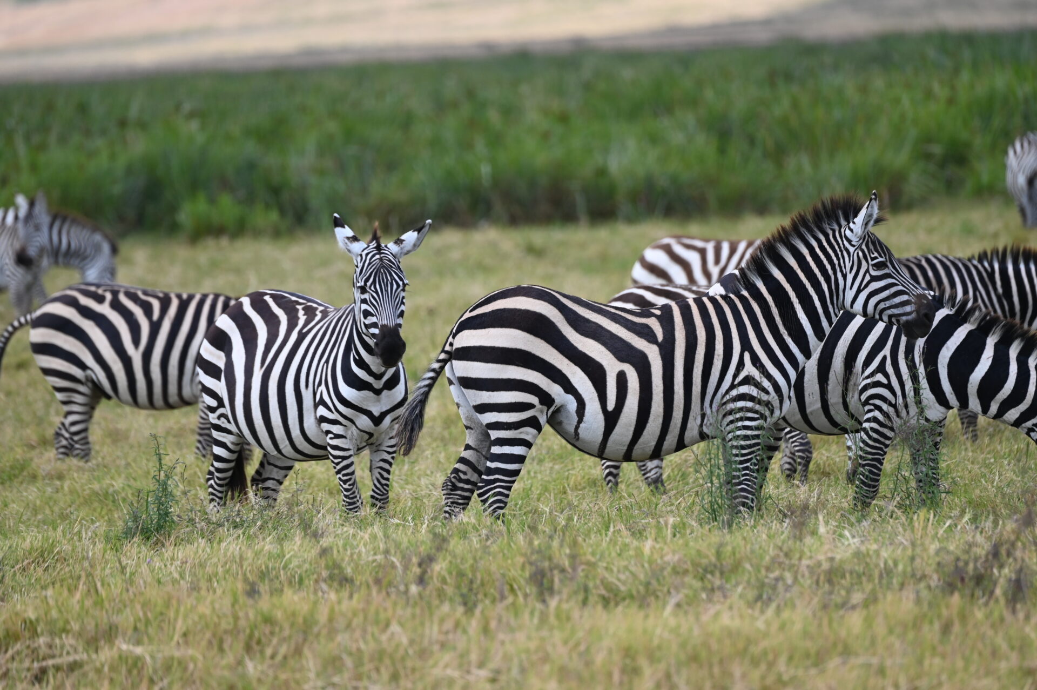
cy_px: 345
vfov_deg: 3.4
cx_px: 518
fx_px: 11513
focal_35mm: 400
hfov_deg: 5.2
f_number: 5.6
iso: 400
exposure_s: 1/1250
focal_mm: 400
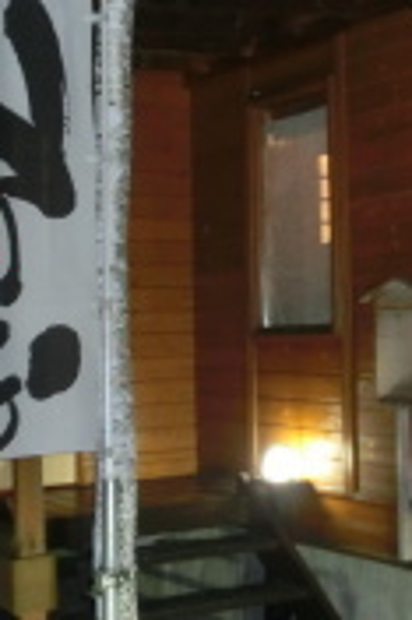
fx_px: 1221
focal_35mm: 71
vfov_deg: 28.3
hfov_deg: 19.1
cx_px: 296
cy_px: 210
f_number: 3
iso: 400
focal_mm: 4.24
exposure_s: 1/15
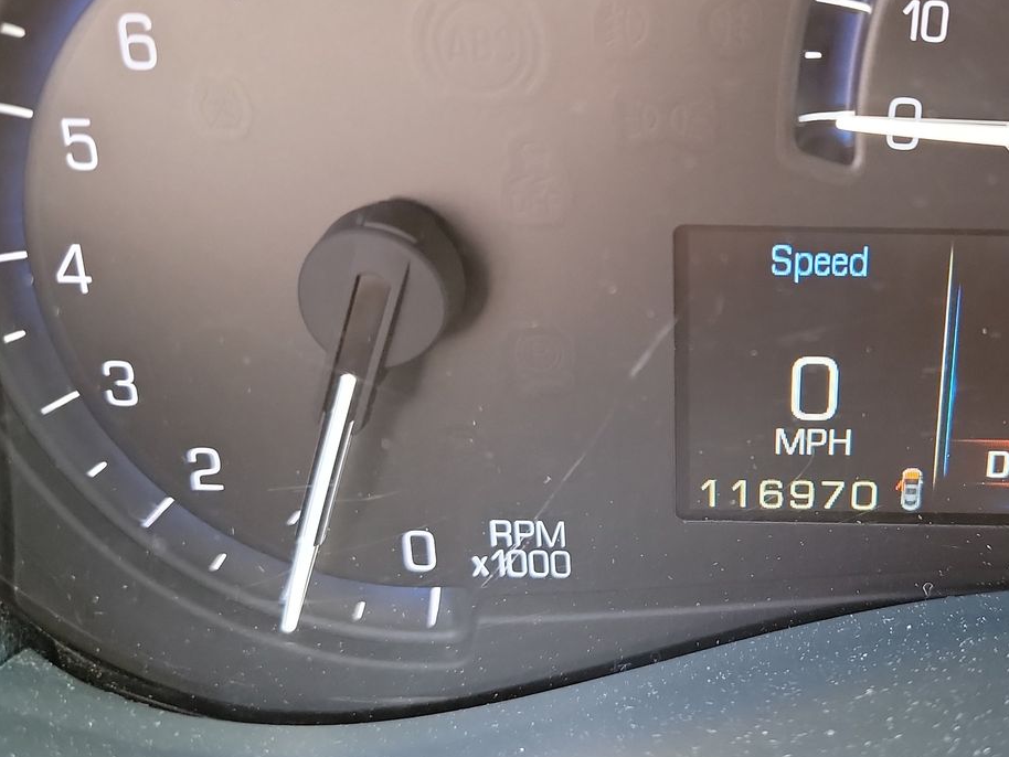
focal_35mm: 42
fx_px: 1225
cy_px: 394
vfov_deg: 34.4
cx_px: 755
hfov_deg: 43.4
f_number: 1.8
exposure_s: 1/59
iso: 971
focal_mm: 6.7
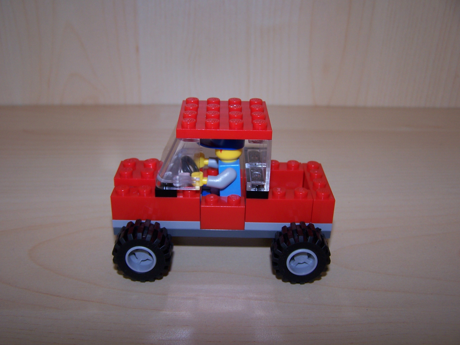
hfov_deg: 49.0
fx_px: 505
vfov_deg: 37.7
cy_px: 172
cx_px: 230
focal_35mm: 38
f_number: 2.8
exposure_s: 1/60
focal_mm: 6.3
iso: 80
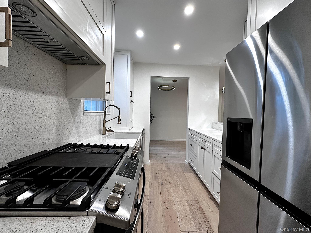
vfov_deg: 85.7
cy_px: 116
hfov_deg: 102.1
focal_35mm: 14
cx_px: 156
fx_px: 126
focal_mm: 2.22
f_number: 2.2
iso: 200
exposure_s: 1/120
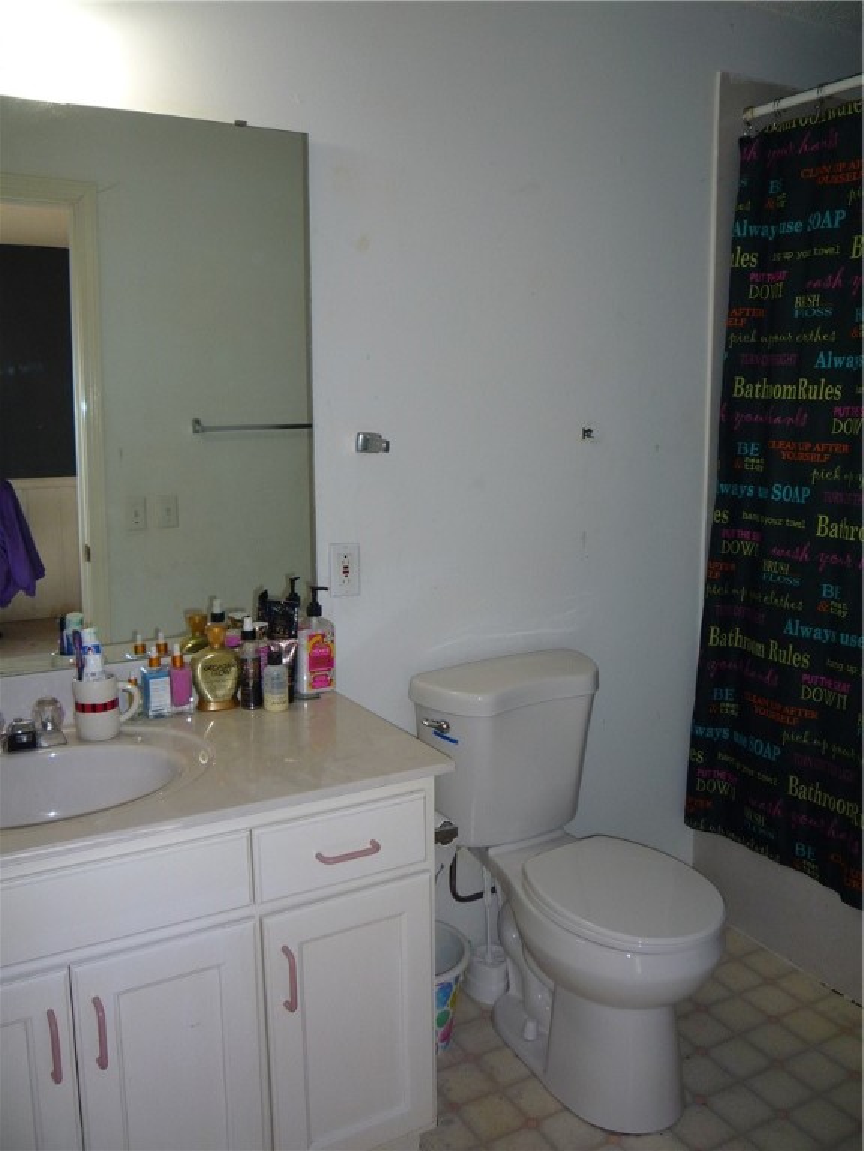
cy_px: 576
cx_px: 432
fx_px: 998
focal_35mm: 30
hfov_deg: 46.8
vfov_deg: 60.0
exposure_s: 1/30
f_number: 3.3
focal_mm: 5.2
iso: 100
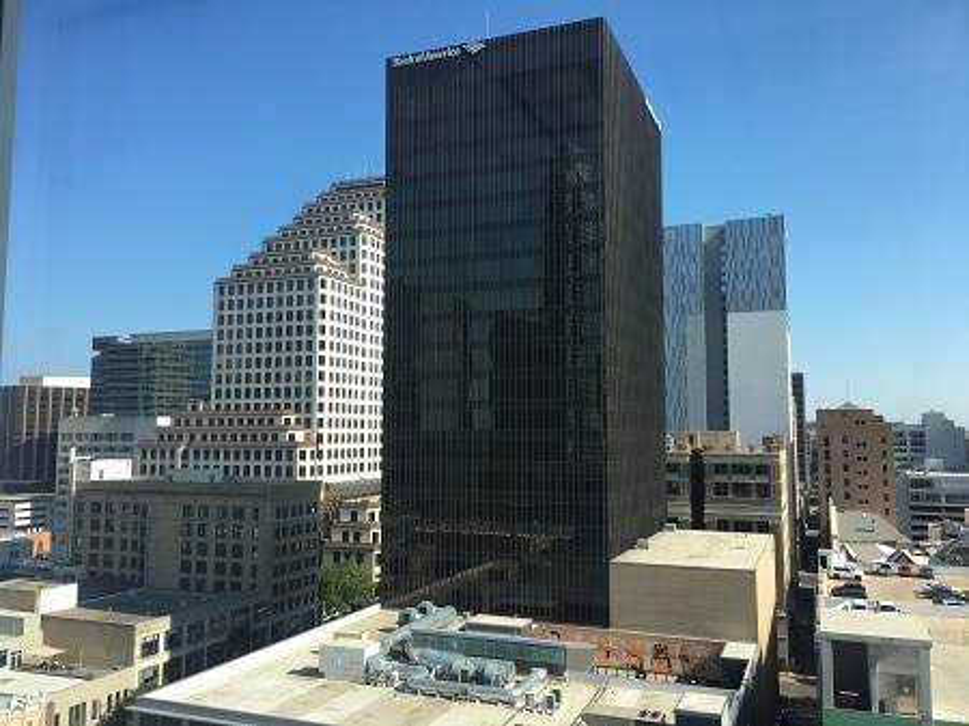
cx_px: 484
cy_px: 363
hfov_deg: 61.7
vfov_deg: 48.2
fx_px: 811
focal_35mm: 29
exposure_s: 1/396
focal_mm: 4.15
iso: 25
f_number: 2.2
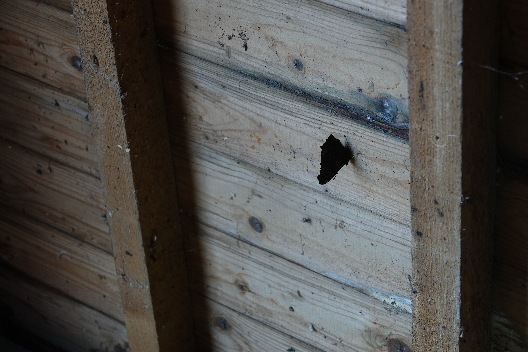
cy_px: 177
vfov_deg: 13.7
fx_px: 1467
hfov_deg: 20.4
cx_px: 271
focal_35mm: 100
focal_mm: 35.68
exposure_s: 1/15
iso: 200
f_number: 3.5
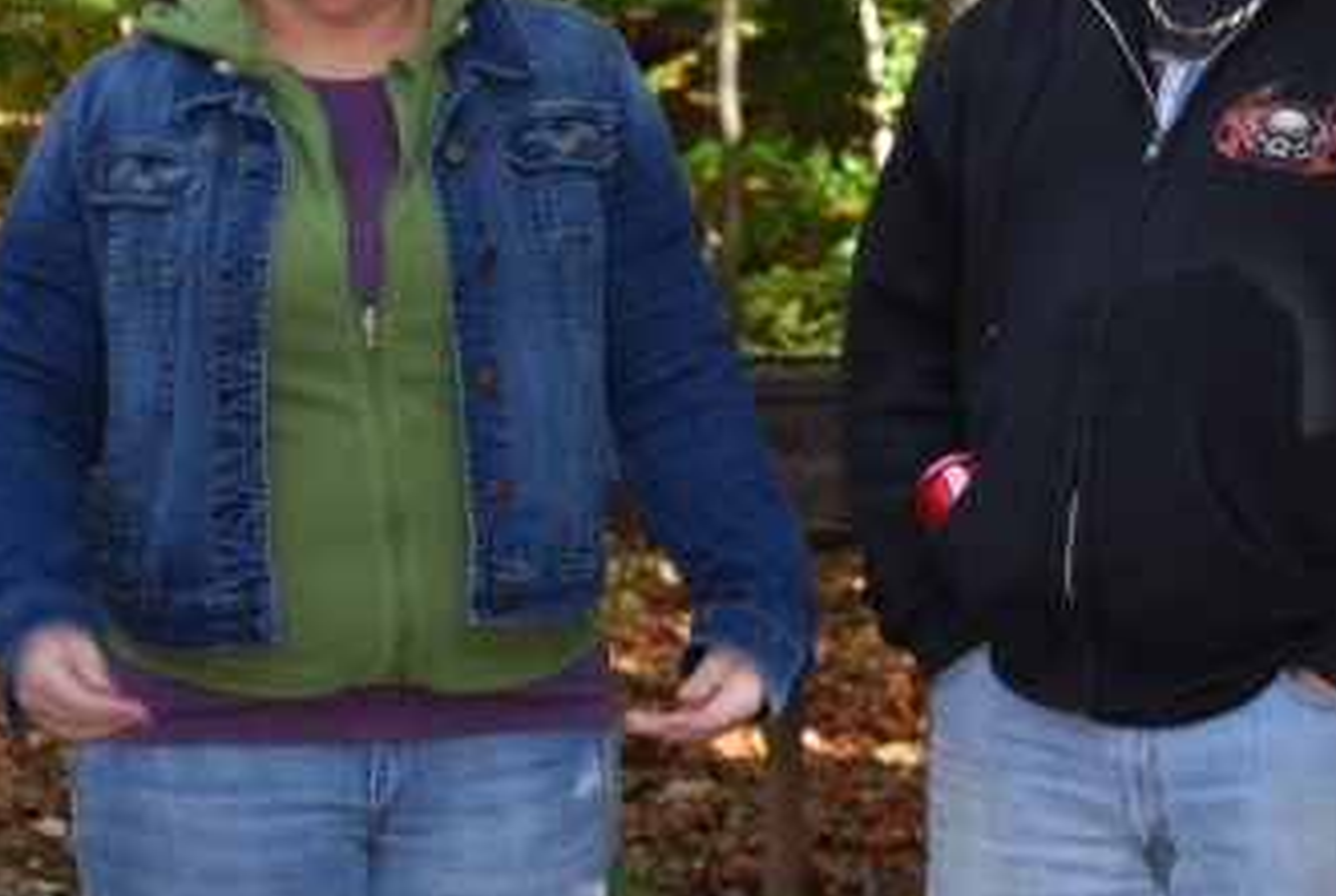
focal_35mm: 199
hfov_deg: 10.3
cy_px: 141
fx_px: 7406
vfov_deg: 6.9
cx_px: 1207
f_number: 5.6
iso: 320
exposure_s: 1/60
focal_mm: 55
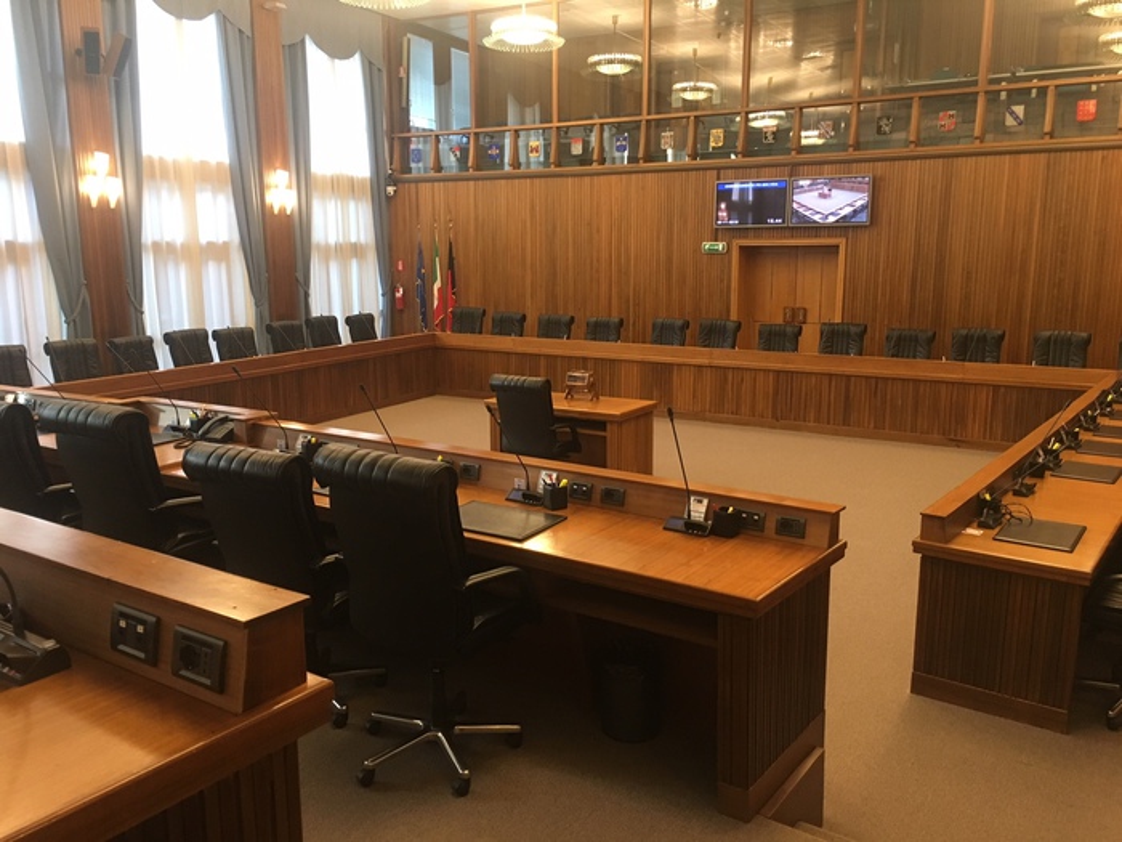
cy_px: 421
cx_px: 561
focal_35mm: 29
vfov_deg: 48.2
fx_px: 940
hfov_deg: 61.7
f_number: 2.2
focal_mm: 4.15
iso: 200
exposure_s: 1/33
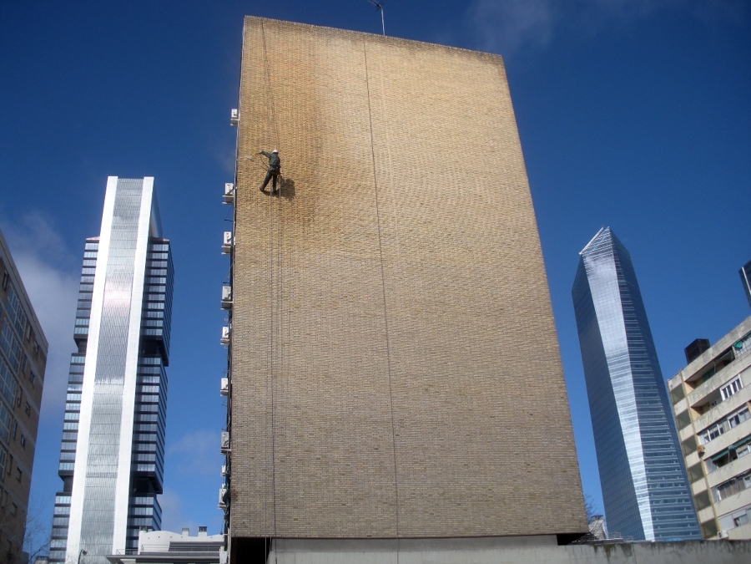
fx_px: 781
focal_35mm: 36
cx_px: 376
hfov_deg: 51.4
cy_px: 282
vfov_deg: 39.7
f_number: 3.5
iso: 64
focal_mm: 6.3
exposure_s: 1/821
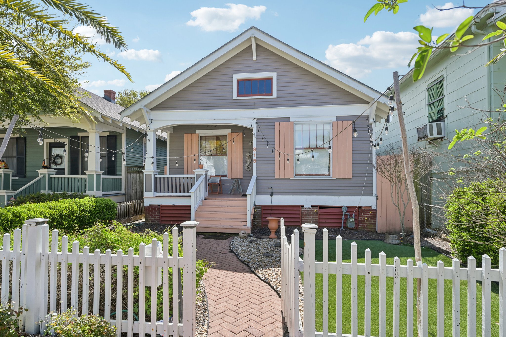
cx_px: 253
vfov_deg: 64.5
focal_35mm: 19
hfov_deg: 86.9
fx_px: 267
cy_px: 168
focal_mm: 19
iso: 400
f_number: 7.1
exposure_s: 1/640
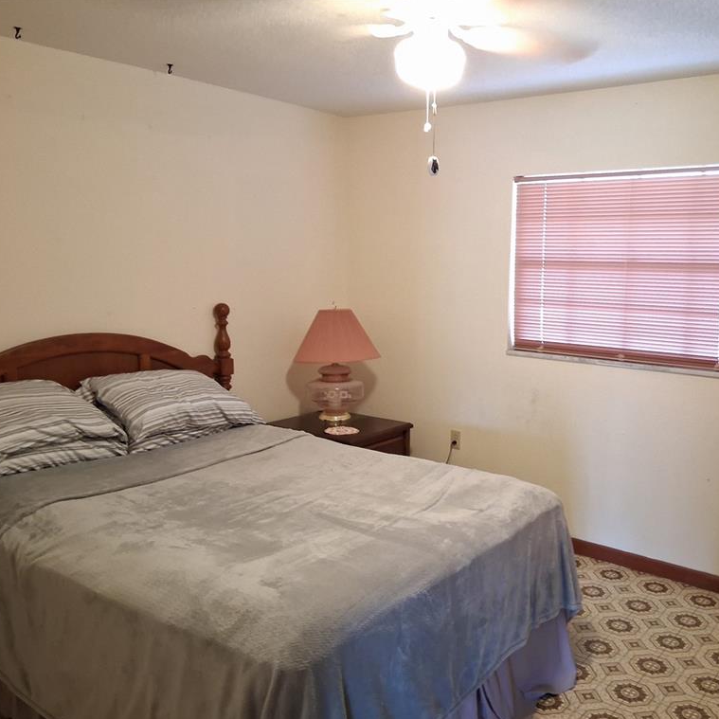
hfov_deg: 51.9
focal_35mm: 31
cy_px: 359
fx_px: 728
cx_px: 456
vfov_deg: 52.5
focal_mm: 3.98
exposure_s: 1/24
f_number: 1.8
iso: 800
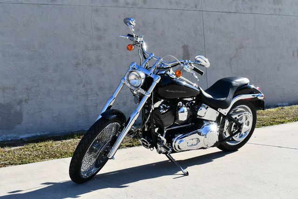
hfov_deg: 41.1
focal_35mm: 48
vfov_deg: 28.1
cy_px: 100
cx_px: 149
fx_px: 398
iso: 160
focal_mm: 24
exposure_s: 1/250
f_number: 8
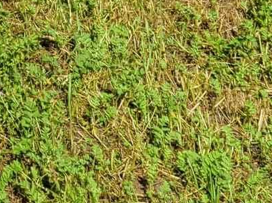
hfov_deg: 15.0
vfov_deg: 9.8
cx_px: -268
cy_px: -444
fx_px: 840
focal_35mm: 107
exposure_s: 1/160
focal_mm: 7
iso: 100
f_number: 11
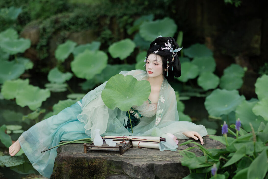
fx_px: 633
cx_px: 134
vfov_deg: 16.1
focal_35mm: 85
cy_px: 90
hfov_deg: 23.9
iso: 160
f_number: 2
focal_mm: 85
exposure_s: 1/2500
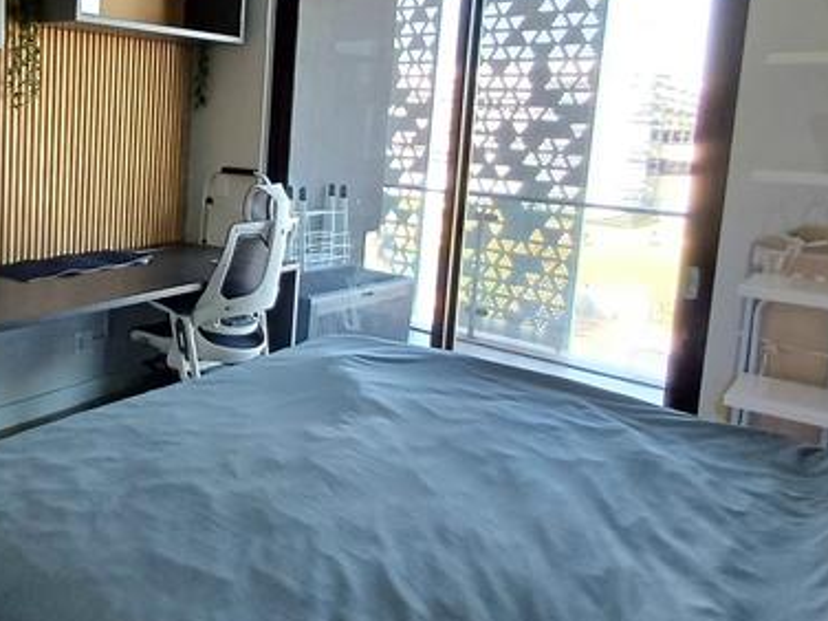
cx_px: 40
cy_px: 205
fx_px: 813
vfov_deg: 41.2
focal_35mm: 34
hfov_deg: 46.9
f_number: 2.2
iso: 100
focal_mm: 1.64
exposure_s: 1/50
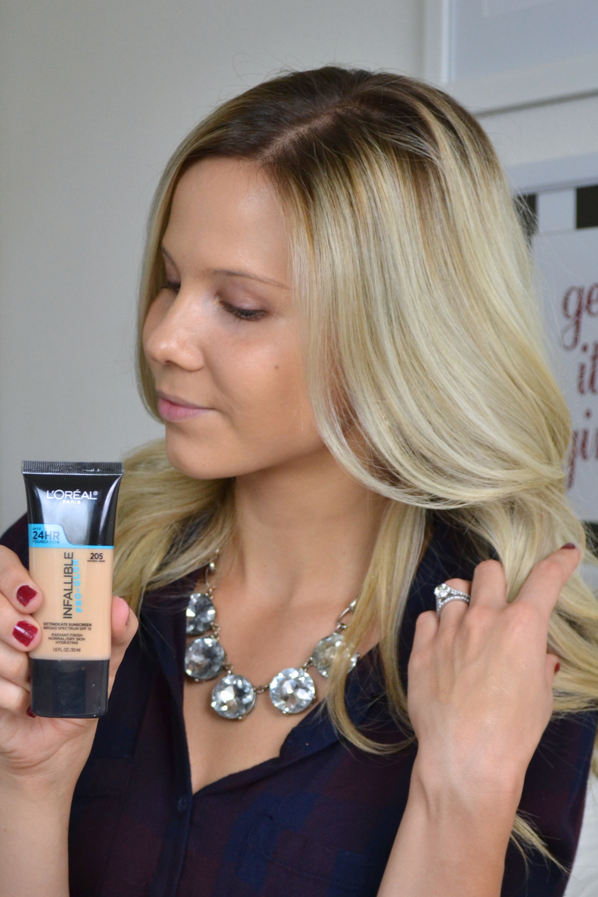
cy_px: 579
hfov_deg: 16.5
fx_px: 2068
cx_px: 265
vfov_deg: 24.4
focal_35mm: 83
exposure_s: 1/125
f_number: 5.6
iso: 800
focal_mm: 42
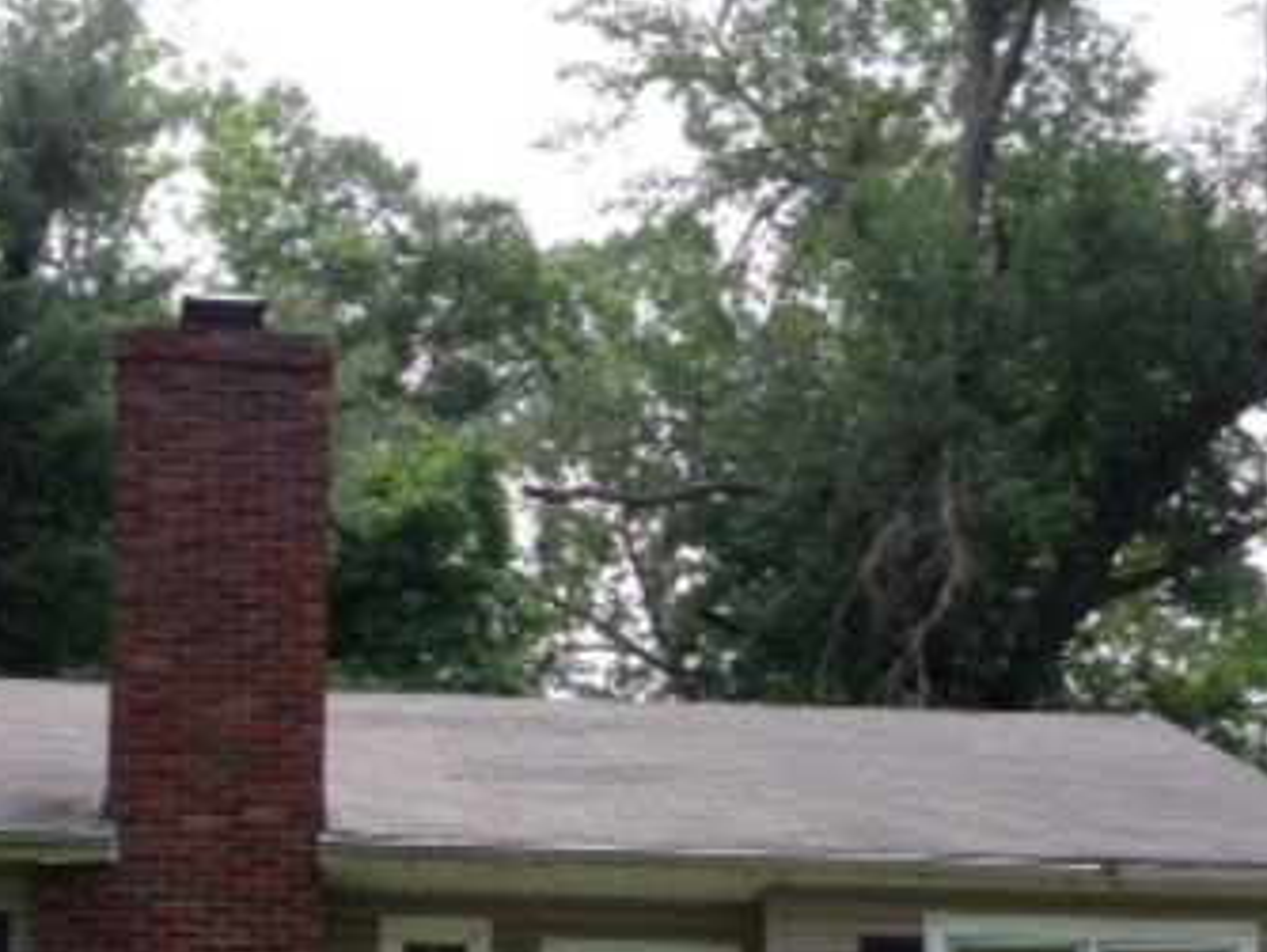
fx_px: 2894
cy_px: 1134
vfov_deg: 17.8
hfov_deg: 24.6
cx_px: 463
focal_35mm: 79
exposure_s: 1/471
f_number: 2.4
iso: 50
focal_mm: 4.13
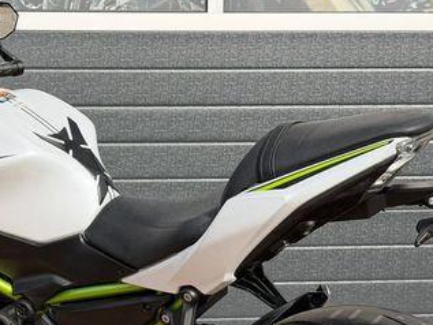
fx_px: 1214
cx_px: 27
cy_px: 311
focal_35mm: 97
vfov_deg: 15.0
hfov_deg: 19.8
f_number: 1.78
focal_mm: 6.76
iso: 100
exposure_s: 1/2577
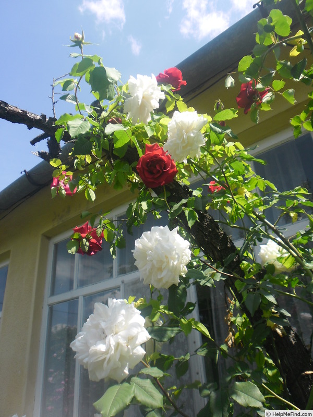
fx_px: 326
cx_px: 156
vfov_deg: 65.3
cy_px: 208
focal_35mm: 27
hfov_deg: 51.4
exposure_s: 1/693
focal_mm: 4.8
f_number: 2.9
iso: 80
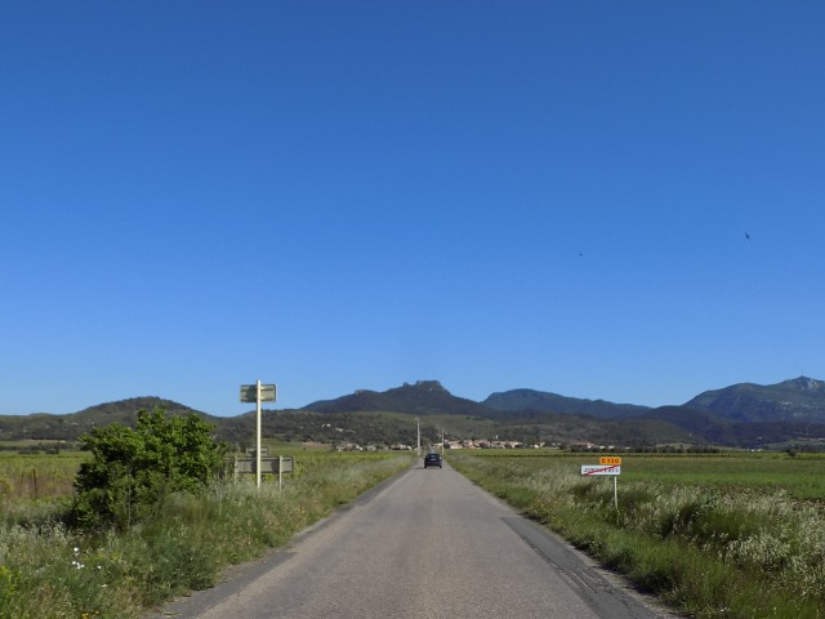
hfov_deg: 54.0
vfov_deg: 41.8
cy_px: 310
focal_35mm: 34
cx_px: 412
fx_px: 810
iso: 80
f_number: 3.4
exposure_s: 1/1250
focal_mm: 6.1
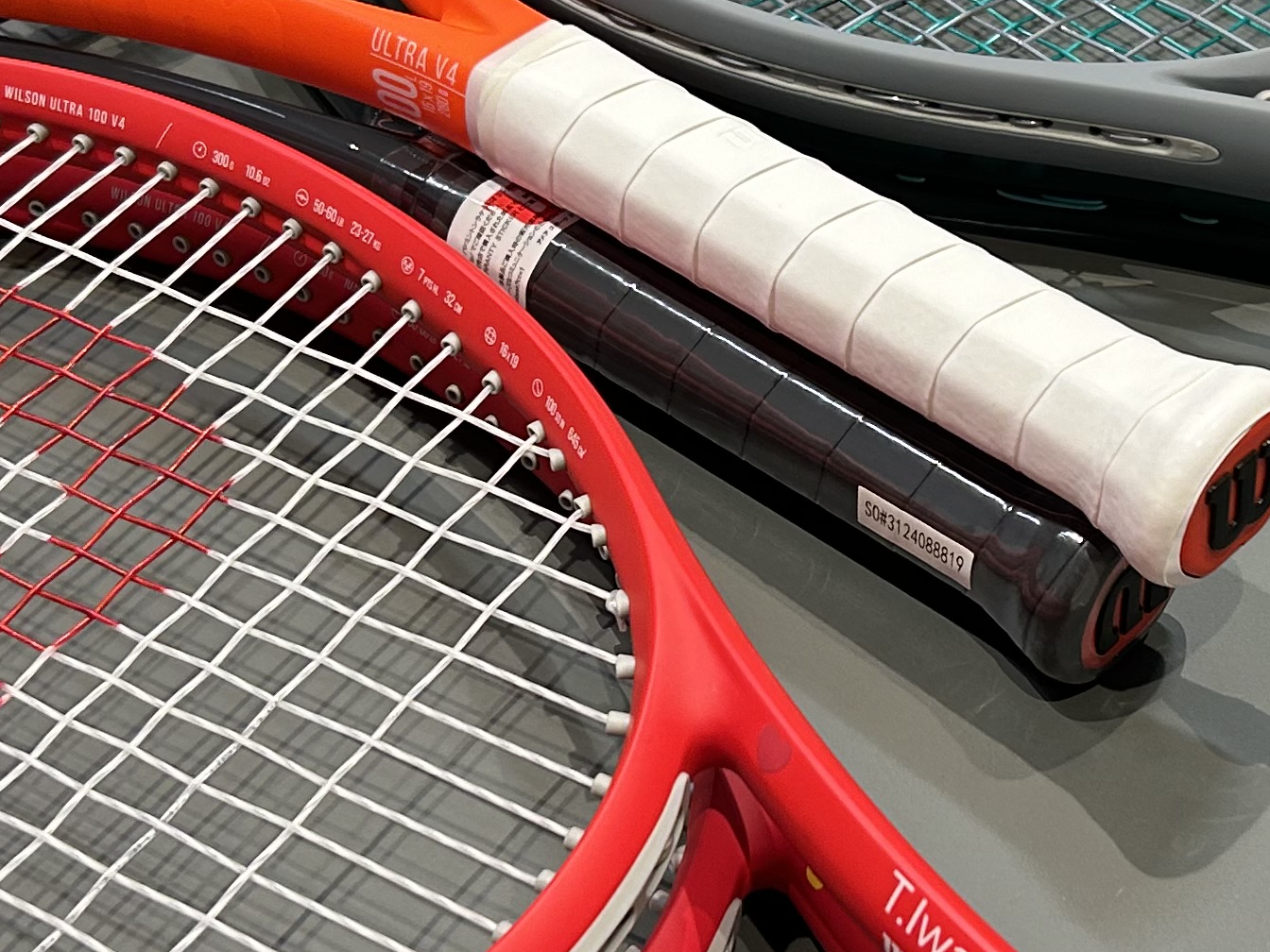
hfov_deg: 24.9
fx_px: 2862
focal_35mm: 78
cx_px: 848
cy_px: 410
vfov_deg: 18.9
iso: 125
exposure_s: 1/100
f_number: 1.5
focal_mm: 5.7
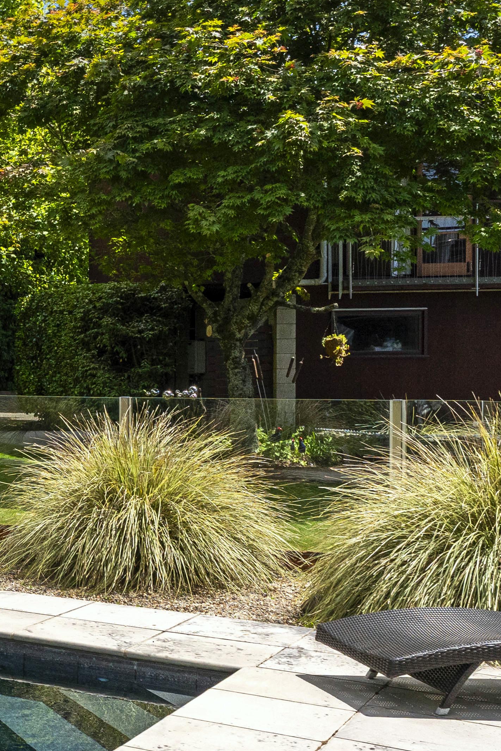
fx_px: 1223
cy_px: 364
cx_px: -404
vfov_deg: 34.1
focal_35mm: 59
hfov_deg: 18.2
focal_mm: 15.7
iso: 640
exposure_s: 1/2000
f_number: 8
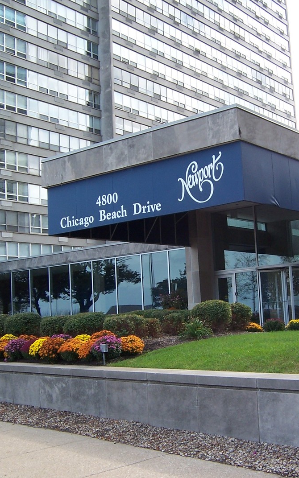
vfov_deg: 42.6
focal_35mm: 47
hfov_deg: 27.3
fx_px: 613
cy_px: 238
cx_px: 191
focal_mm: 5.5
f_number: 3.4
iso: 80
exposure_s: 1/250
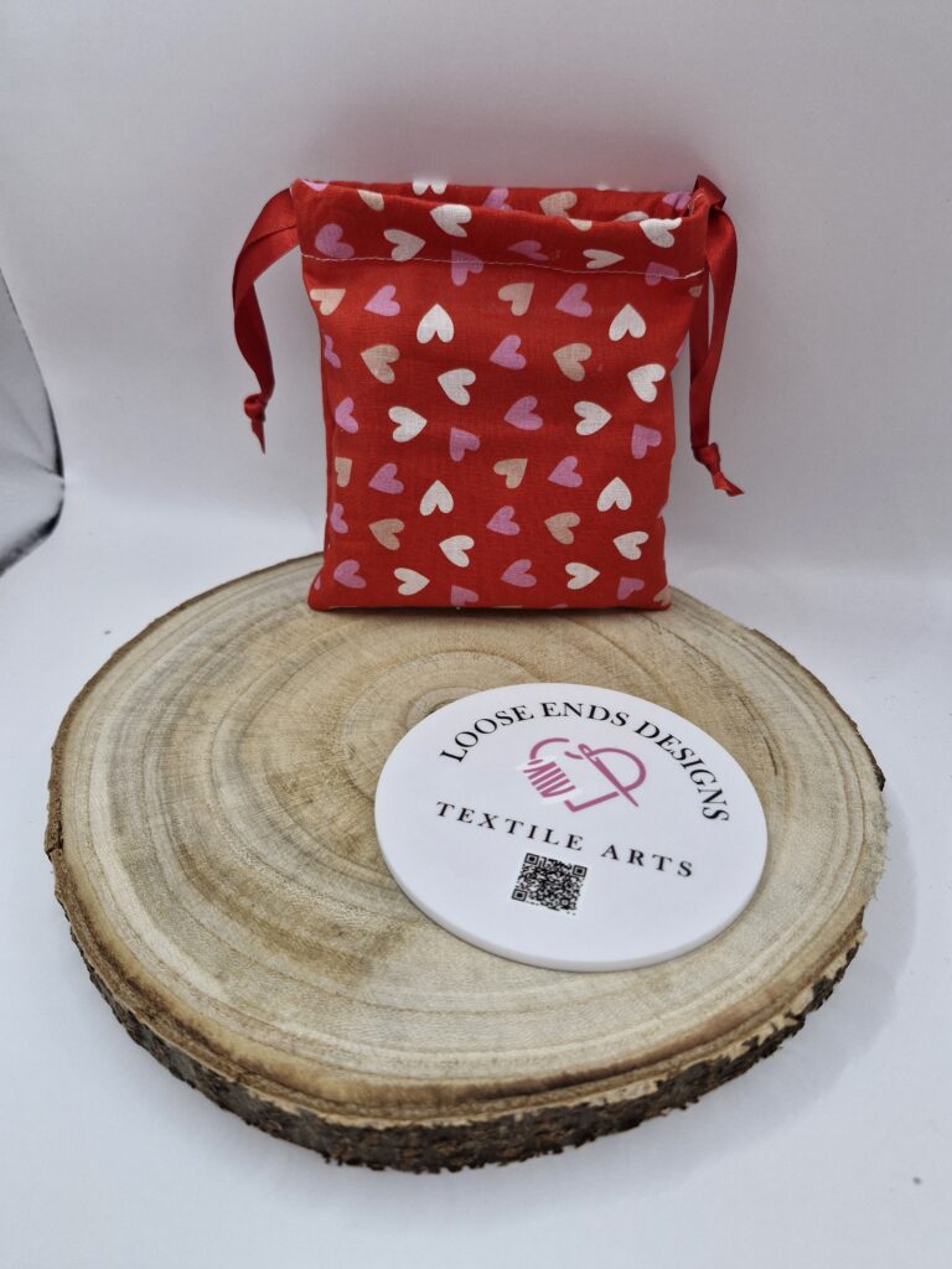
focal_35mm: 23
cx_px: 476
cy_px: 634
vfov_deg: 73.9
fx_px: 843
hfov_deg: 58.9
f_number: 1.8
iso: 320
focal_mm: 5.54
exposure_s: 1/100
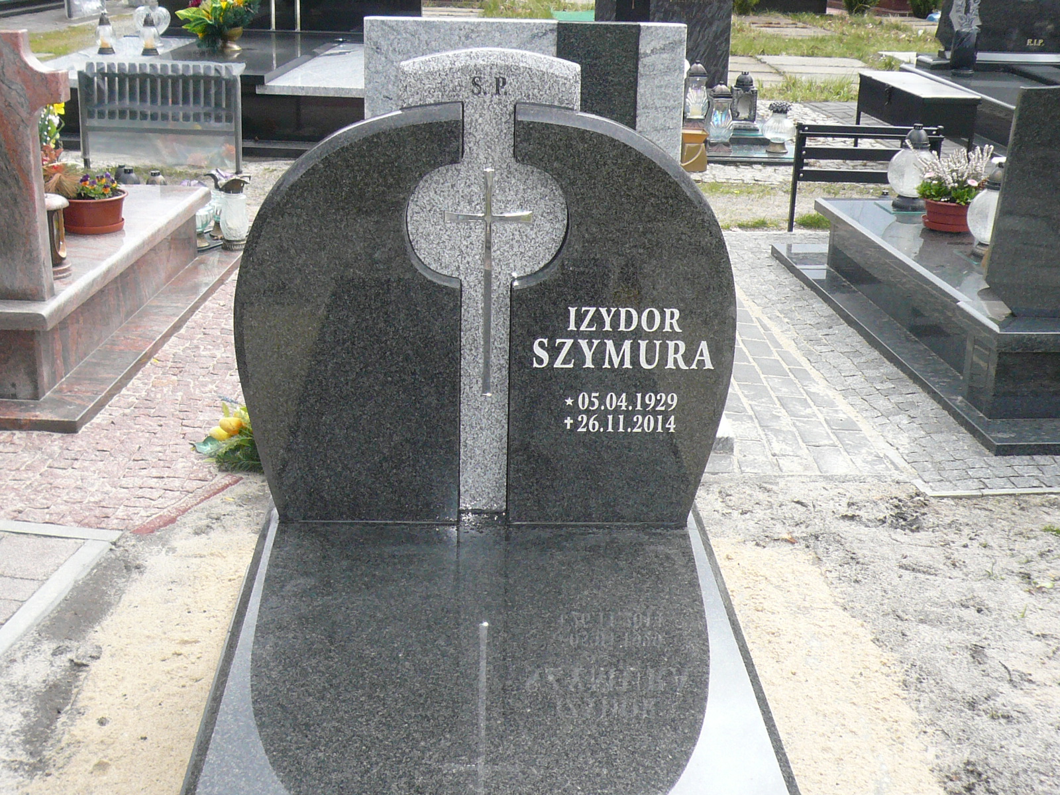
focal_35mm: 48
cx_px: 530
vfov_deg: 30.3
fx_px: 1470
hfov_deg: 39.7
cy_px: 398
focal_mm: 5.2
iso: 100
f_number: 2.9
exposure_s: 1/320
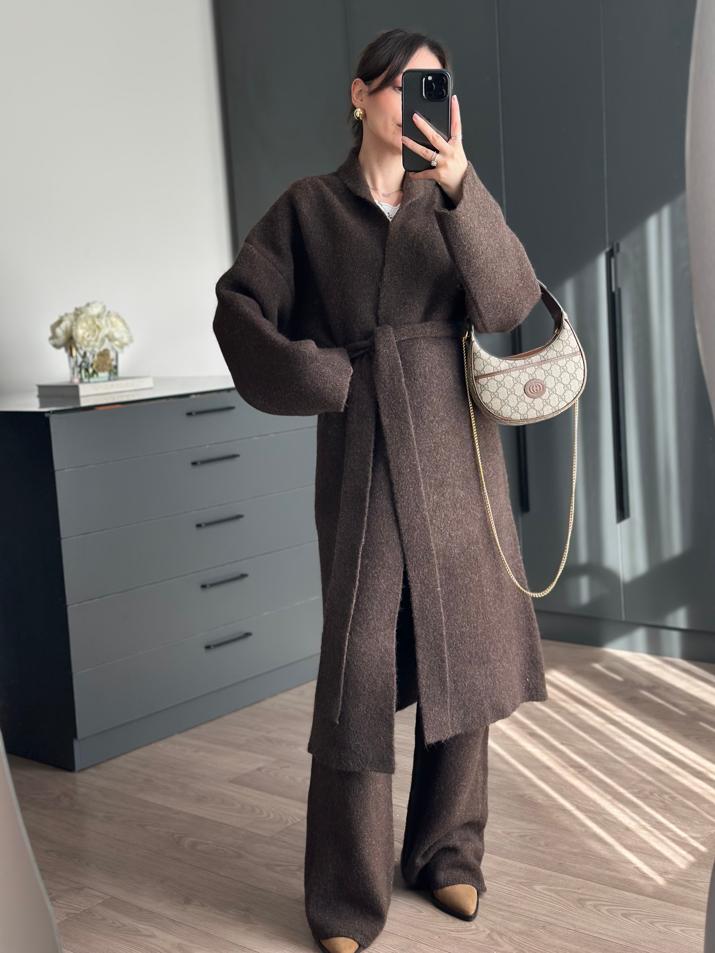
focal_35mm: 48
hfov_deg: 30.3
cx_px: 358
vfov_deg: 39.7
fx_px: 1322
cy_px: 476
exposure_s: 1/172
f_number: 1.78
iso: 80
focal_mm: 6.86
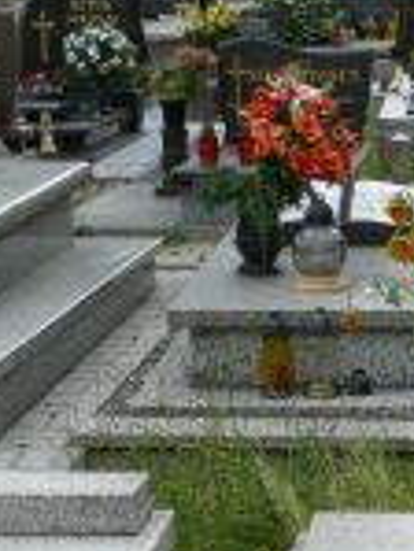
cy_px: 780
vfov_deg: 16.2
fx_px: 1799
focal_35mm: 113
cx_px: 584
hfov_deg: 12.6
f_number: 5.6
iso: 100
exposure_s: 1/250
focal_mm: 7.4
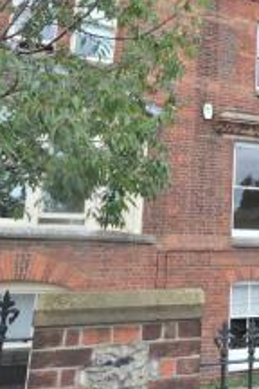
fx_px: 356
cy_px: 176
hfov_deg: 31.8
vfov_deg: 57.1
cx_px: 326
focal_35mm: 33
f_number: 6.3
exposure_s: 1/160
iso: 100
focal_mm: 10
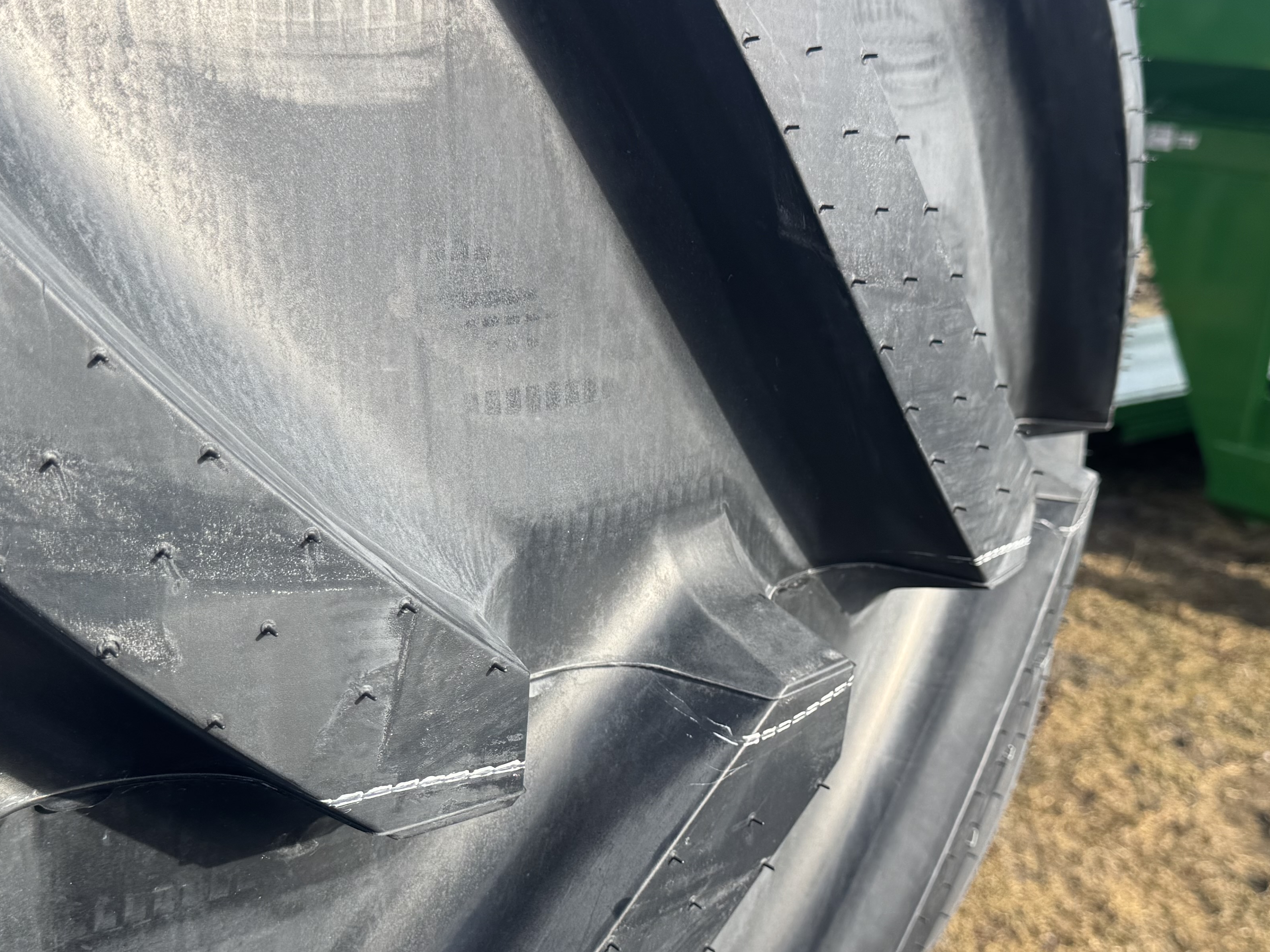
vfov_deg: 33.5
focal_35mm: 43
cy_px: 543
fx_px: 1578
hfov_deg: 43.8
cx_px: 682
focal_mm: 6.76
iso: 80
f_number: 1.78
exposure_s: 1/1094
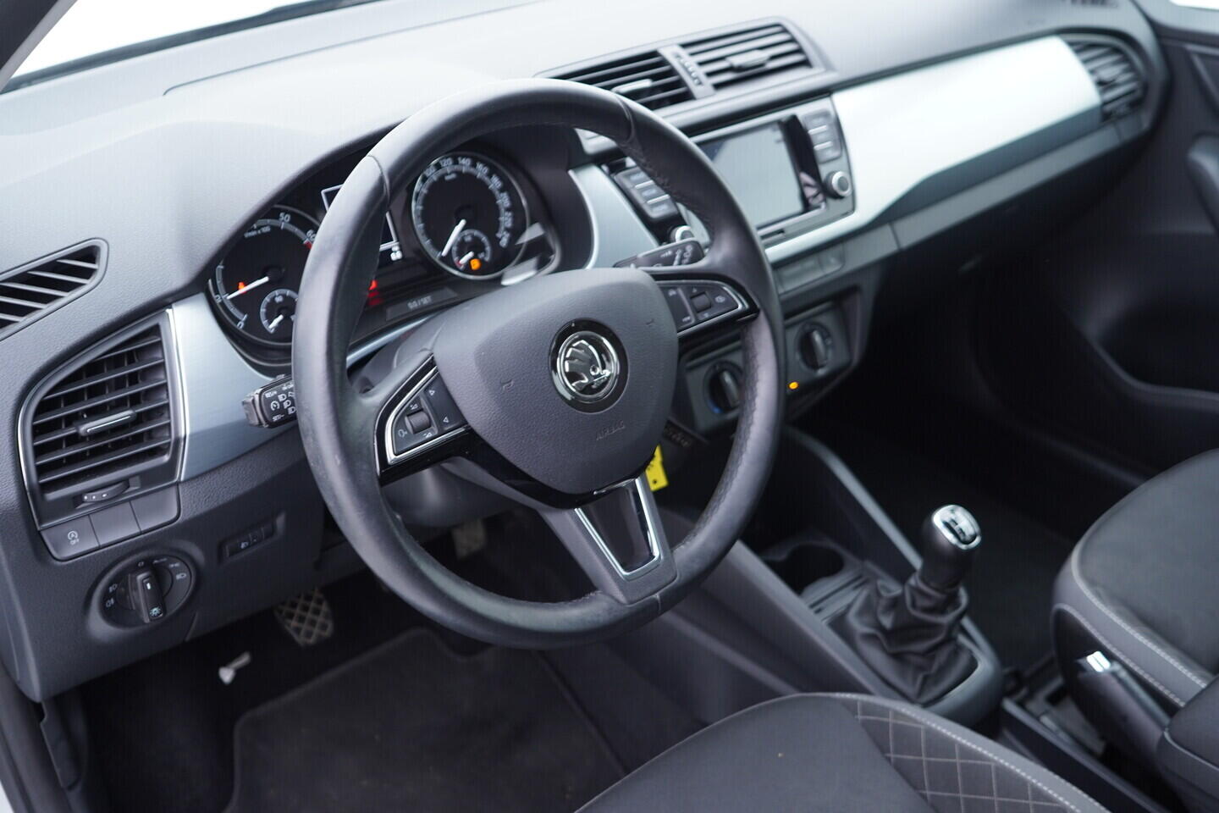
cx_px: 610
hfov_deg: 53.1
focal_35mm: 36
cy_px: 406
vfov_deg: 36.9
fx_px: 1219
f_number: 2.8
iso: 320
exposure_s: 1/40
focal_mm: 24
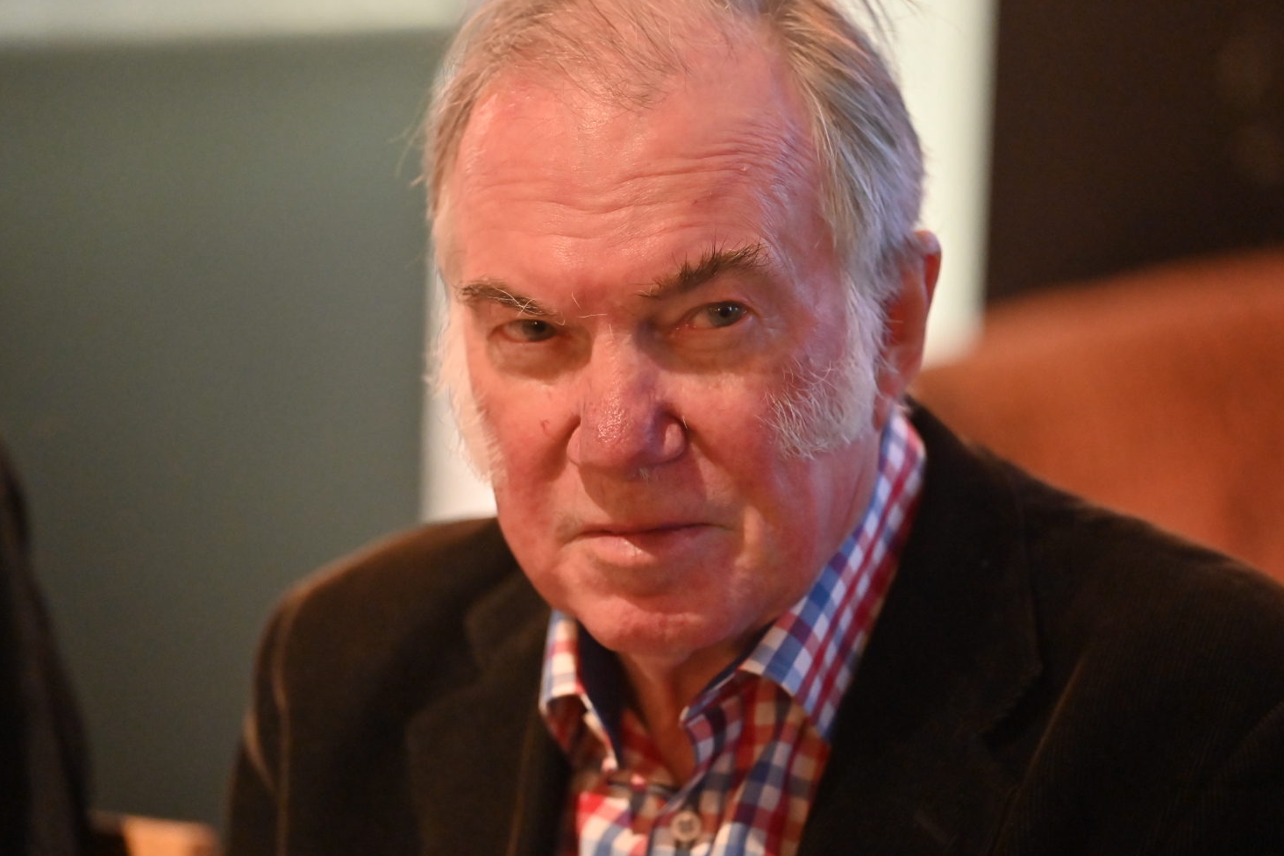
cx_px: 650
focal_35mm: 177
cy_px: 393
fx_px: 6313
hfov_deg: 11.6
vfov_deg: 7.8
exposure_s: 1/400
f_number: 2.8
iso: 6400
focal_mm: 160
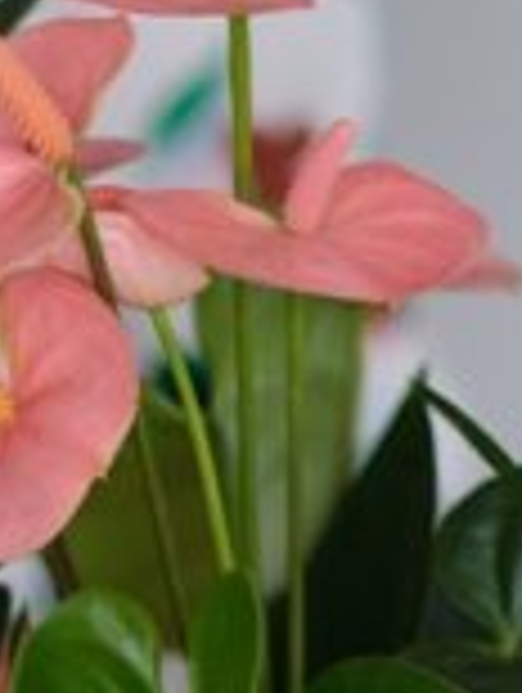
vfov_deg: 4.7
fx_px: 8401
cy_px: 1125
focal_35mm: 419
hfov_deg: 3.5
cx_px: -482
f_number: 1.6
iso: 320
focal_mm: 56
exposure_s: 1/420
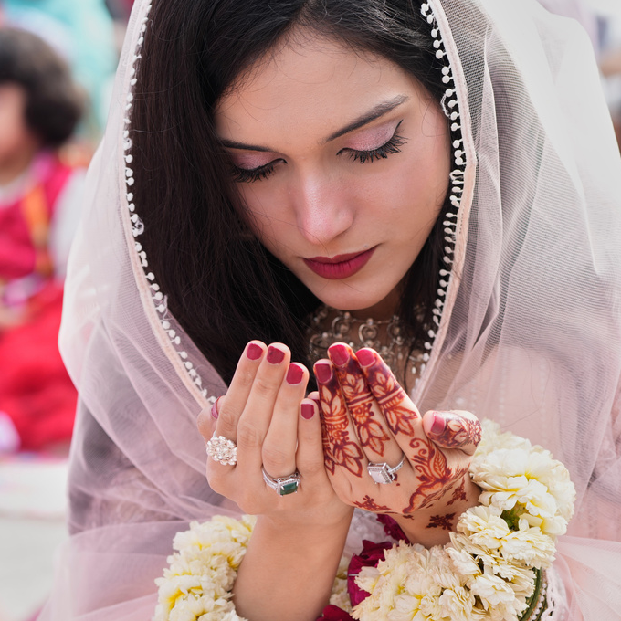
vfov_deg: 13.6
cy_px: 310
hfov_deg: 13.6
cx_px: 363
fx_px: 2598
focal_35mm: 128
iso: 400
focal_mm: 100
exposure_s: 1/320
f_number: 5.6
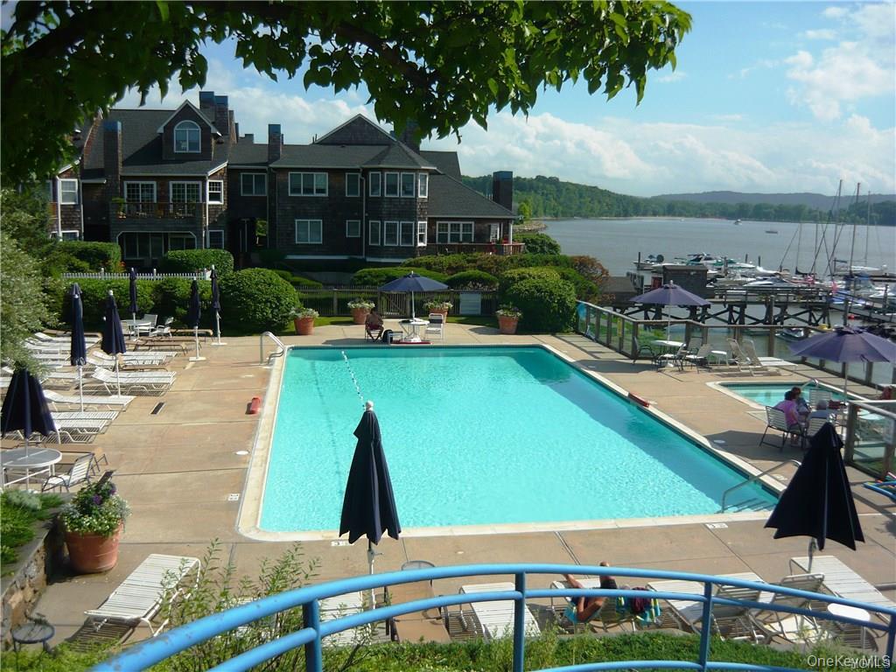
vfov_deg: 42.9
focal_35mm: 33
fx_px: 854
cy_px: 336
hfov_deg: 55.4
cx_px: 448
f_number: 8
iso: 100
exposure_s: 1/250
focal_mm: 5.5
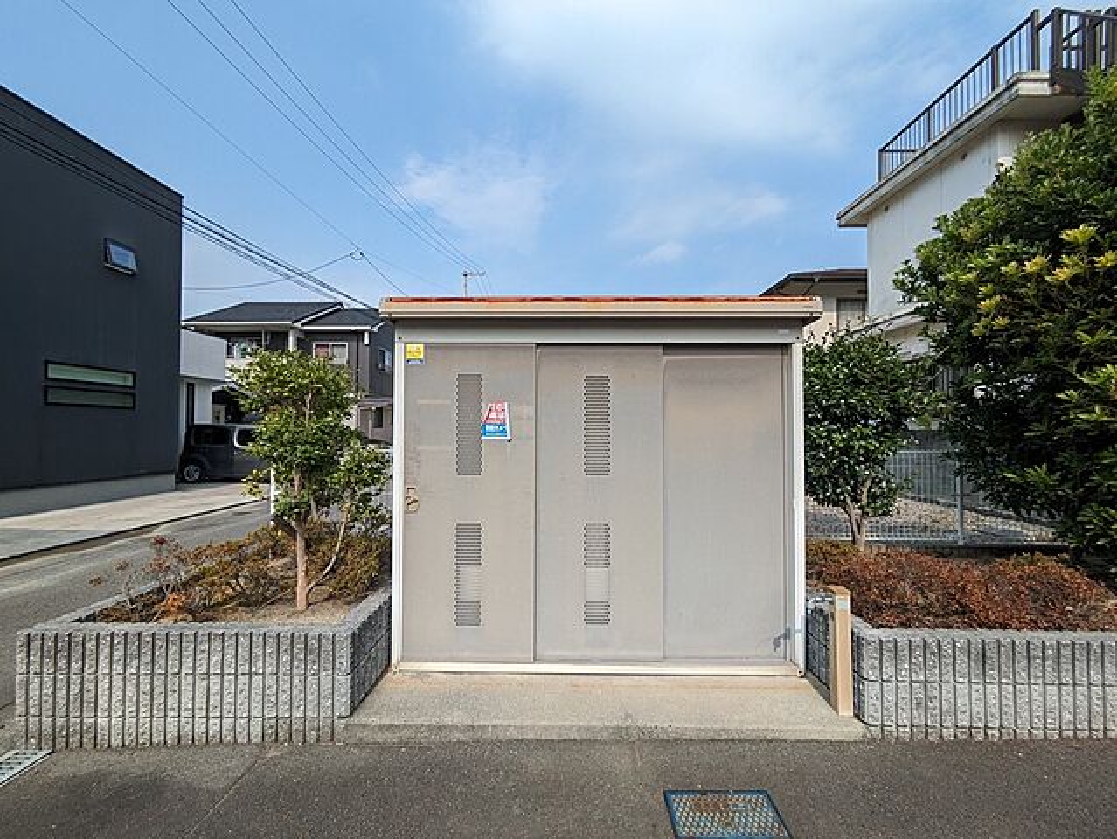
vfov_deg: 85.7
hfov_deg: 102.0
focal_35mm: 14
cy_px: 420
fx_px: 452
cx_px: 558
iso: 49
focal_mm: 1.83
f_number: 2.2
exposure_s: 1/1631
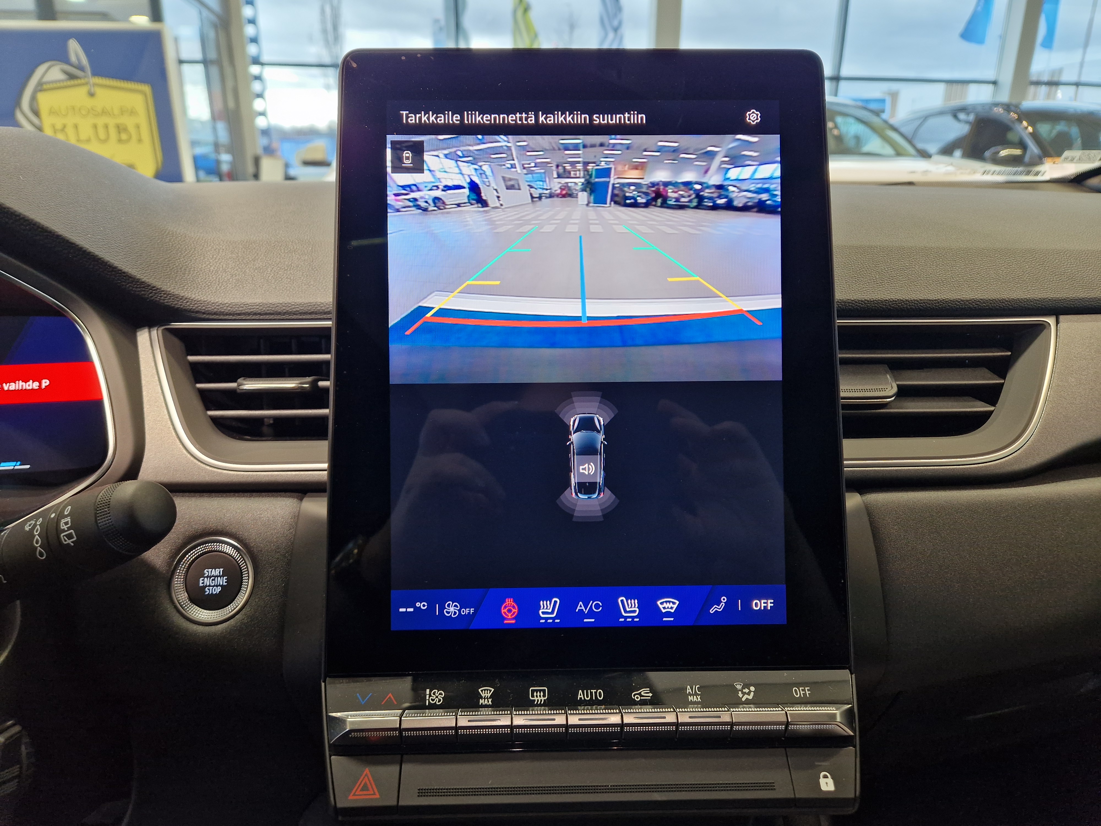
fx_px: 732
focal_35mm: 23
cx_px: 550
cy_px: 413
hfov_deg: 73.9
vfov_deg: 58.9
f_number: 1.8
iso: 160
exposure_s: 1/100
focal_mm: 5.4
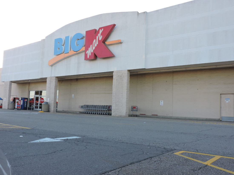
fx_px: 237
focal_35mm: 35
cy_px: 88
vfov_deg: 40.7
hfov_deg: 52.6
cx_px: 117
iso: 100
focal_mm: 6.2
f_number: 3.3
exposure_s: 1/160
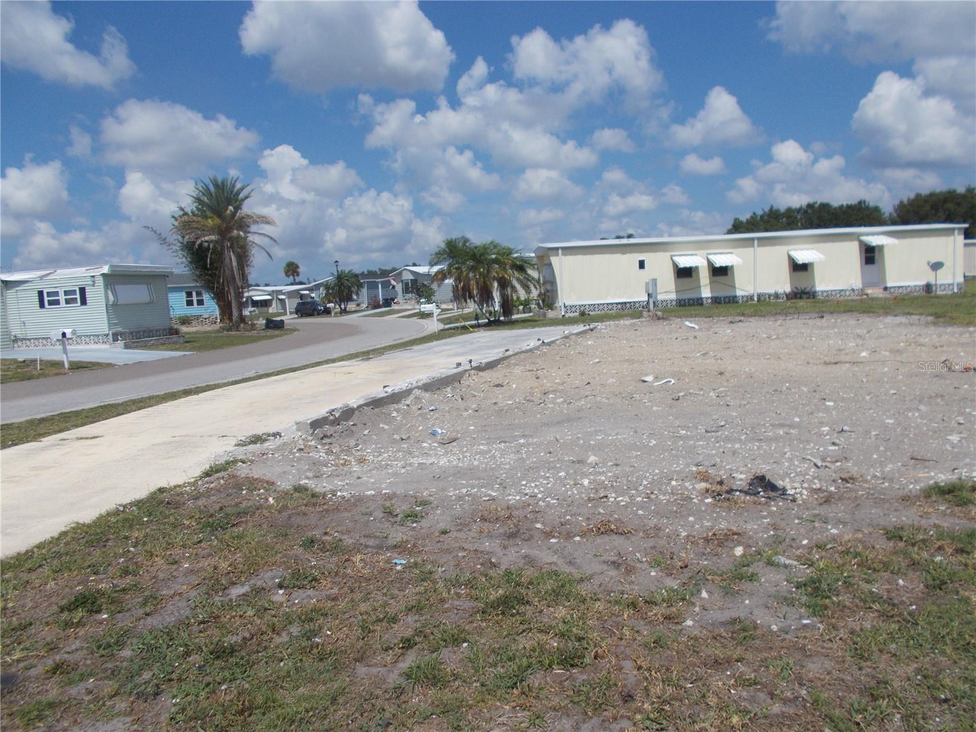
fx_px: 733
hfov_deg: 67.3
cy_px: 366
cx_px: 488
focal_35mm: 26
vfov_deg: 53.1
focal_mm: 4.6
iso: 80
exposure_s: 1/320
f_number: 8
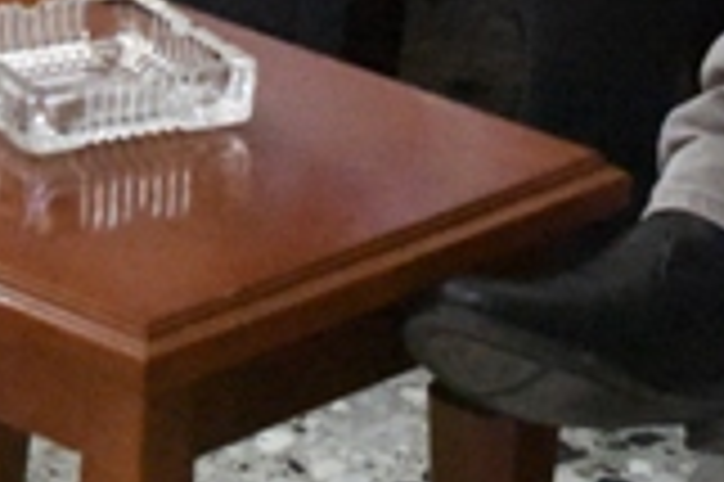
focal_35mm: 255
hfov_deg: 8.1
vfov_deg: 5.3
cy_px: -493
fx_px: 5123
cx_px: 360
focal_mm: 40
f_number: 6.3
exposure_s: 1/160
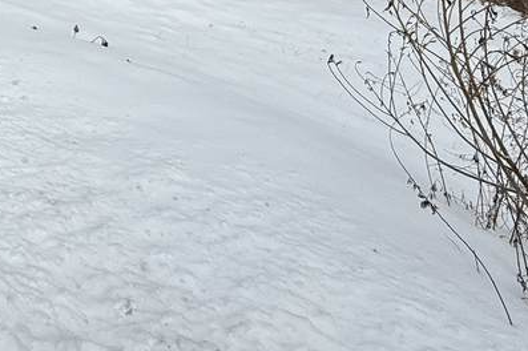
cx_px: 1
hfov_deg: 37.5
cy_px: -117
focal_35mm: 47
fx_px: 689
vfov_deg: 24.6
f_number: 2.2
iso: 50
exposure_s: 1/3125
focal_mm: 2.22
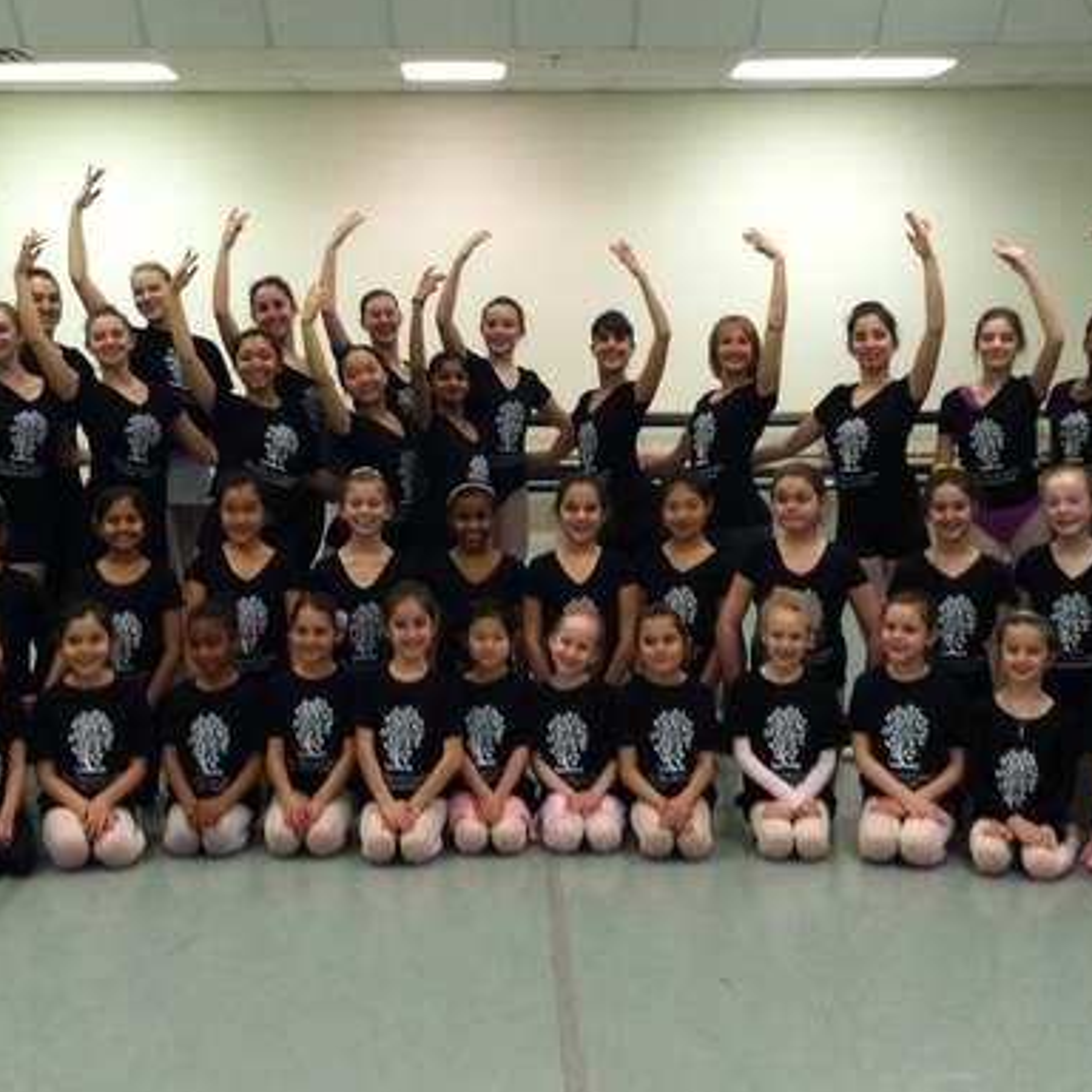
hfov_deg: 29.5
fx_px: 2070
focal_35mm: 58
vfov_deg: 29.5
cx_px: 515
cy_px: 469
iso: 80
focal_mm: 3.85
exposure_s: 1/15
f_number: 2.8
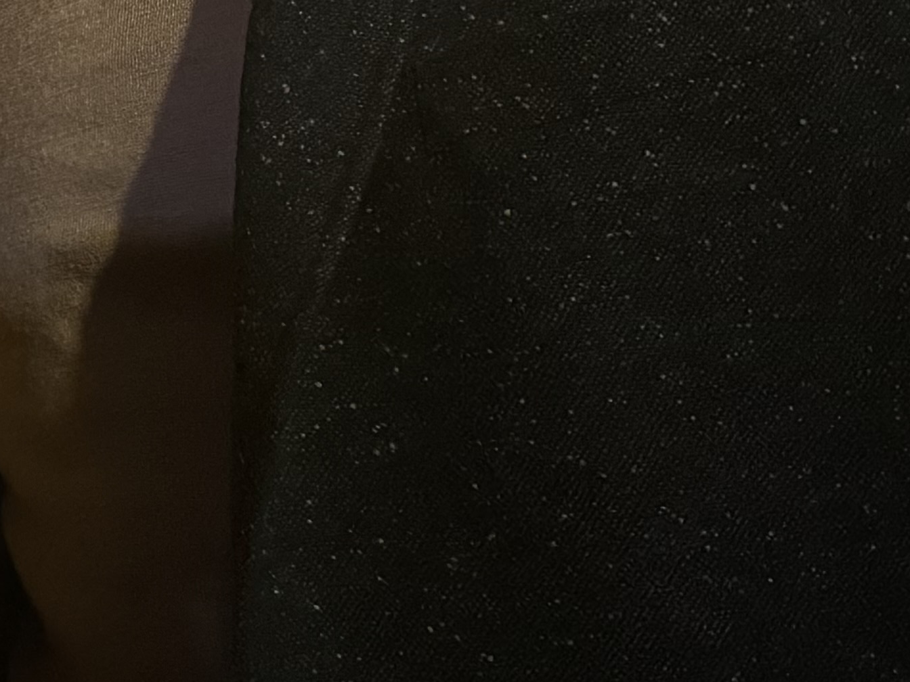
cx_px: -542
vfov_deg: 14.2
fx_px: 2681
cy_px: -47
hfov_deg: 17.0
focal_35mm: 102
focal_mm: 6.76
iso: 800
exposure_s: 1/60
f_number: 1.78
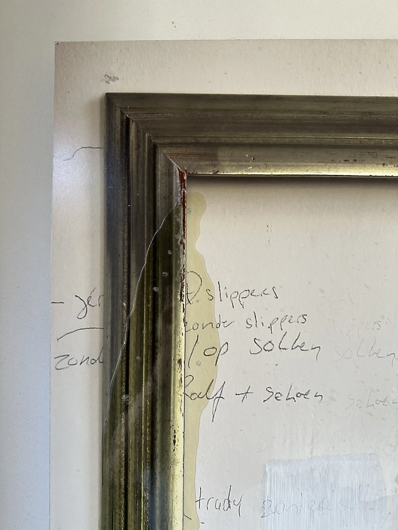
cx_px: 199
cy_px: 265
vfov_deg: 71.6
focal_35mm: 24
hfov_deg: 56.8
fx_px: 368
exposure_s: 1/121
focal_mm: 6.86
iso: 160
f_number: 1.78
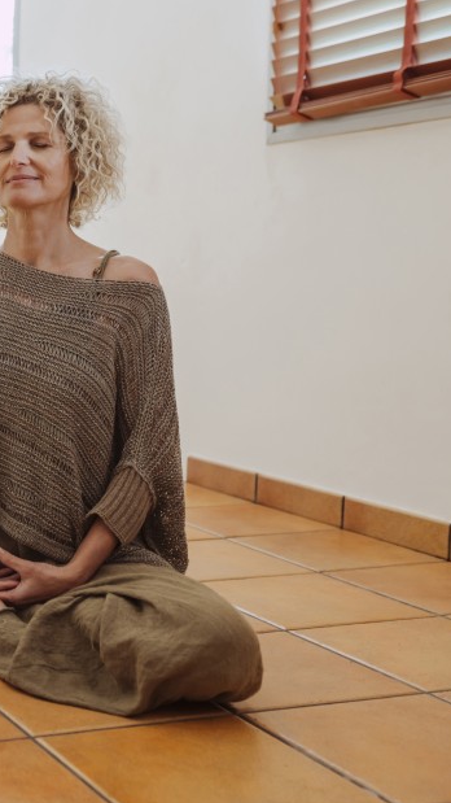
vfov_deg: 37.2
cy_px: 406
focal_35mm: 56
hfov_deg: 19.7
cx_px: -142
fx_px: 1191
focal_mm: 35
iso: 800
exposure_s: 1/100
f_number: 2.8
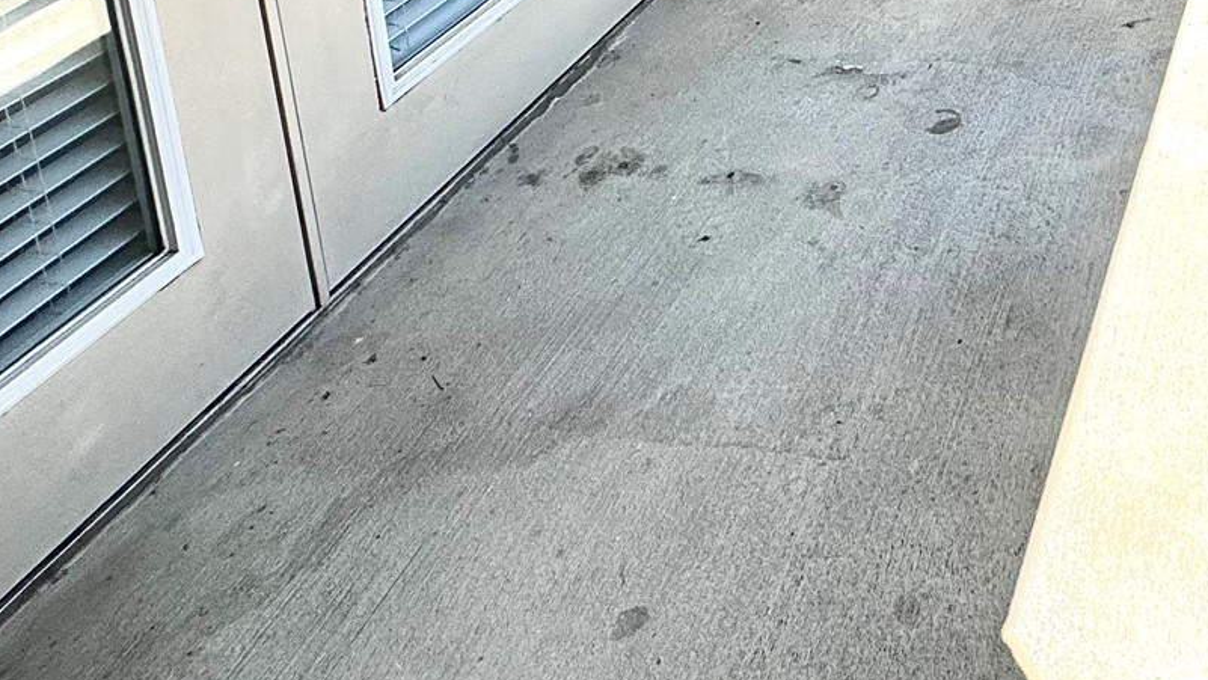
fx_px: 1250
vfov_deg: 22.6
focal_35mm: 39
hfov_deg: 43.8
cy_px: -433
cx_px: 1219
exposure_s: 1/428
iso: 40
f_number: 2.2
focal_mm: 2.22
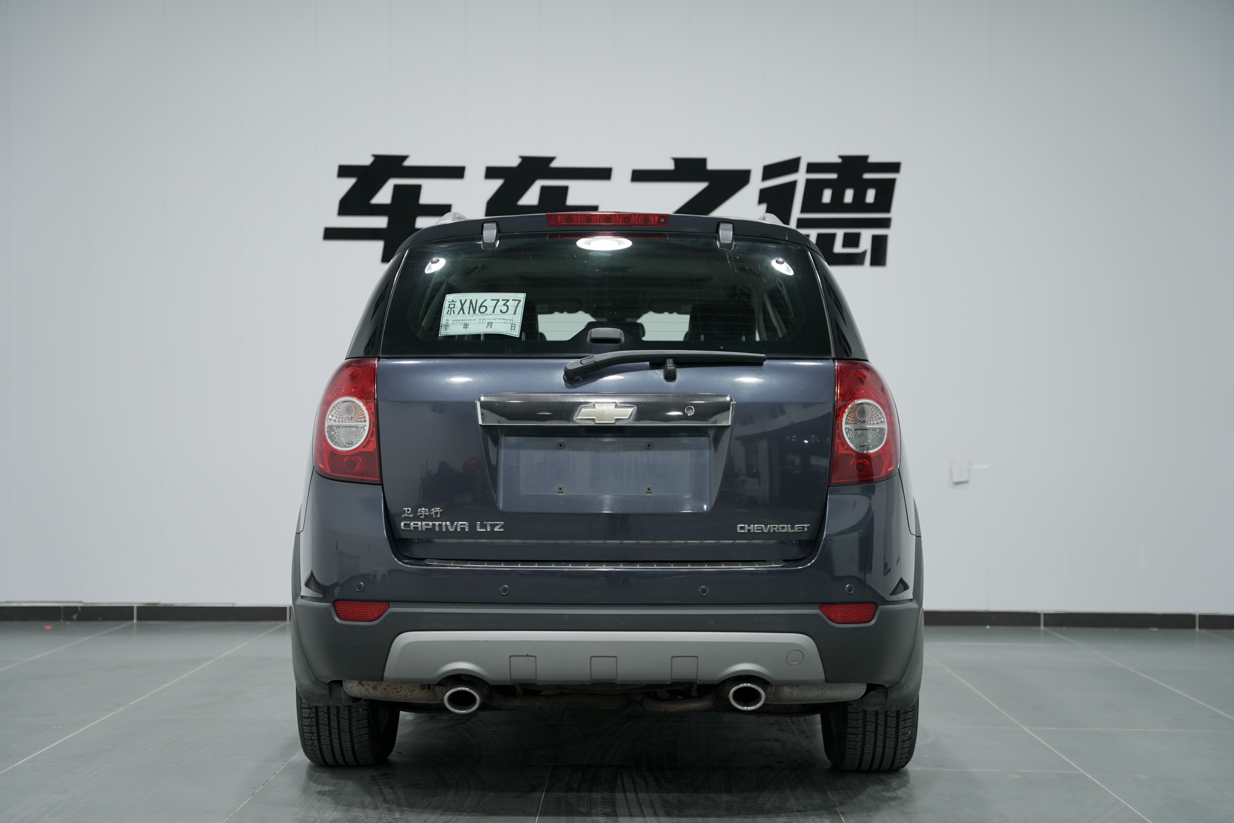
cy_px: 412
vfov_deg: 26.8
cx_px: 617
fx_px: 1724
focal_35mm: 50
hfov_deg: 39.4
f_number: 3.2
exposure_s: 1/100
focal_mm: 50.3
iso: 400
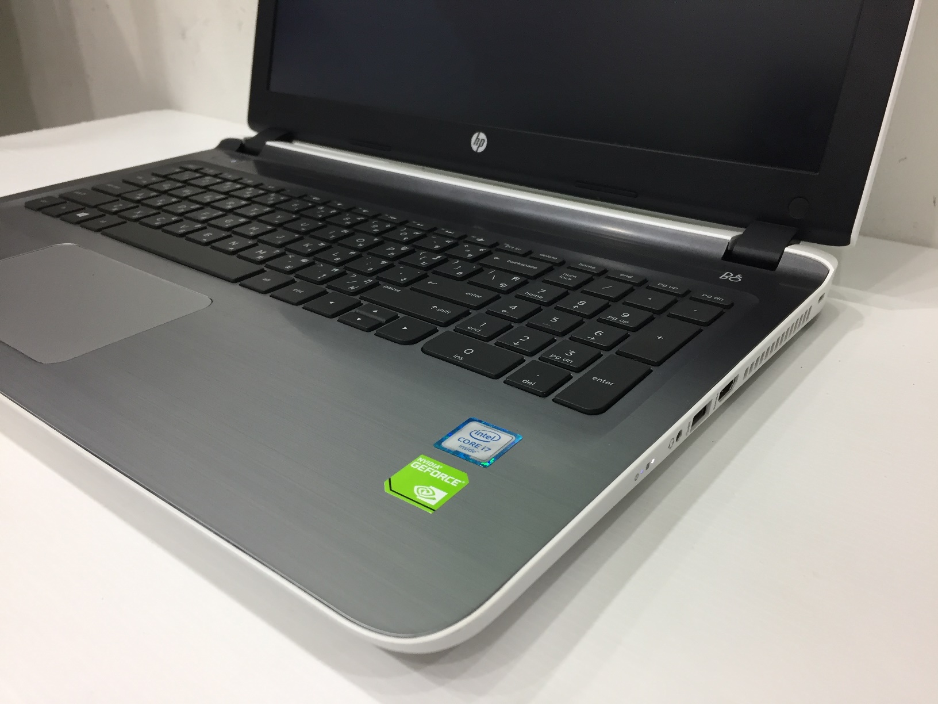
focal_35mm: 29
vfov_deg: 48.2
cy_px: 352
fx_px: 786
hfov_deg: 61.7
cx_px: 469
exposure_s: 1/33
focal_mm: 4.15
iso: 80
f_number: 2.2
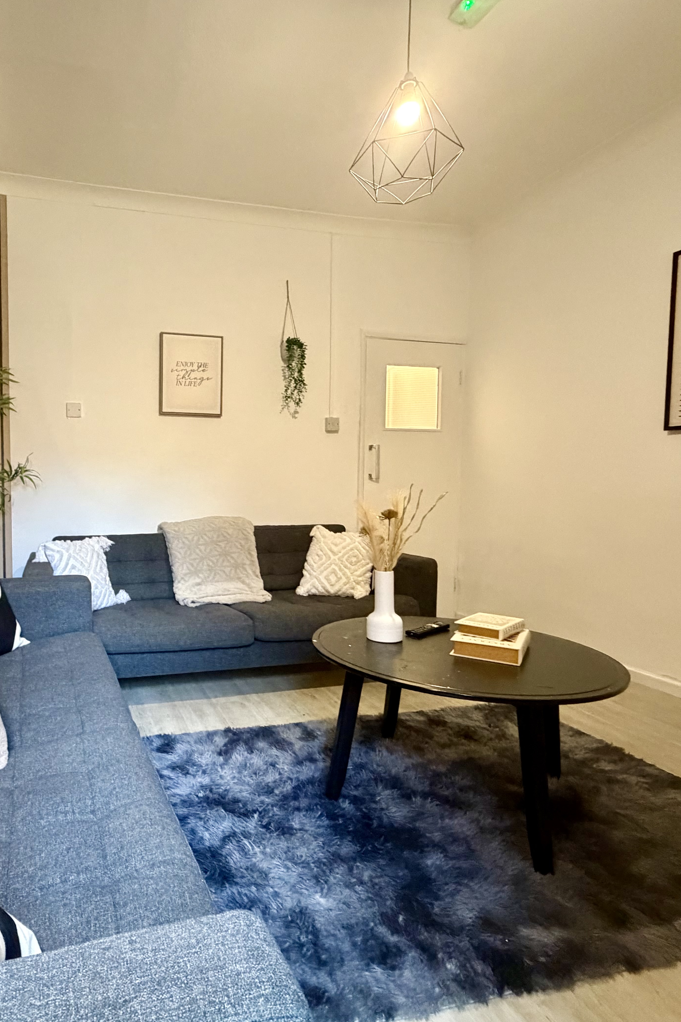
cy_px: 513
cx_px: 177
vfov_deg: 84.0
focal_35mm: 20
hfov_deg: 58.9
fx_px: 568
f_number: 2.2
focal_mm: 2.22
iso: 800
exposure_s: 1/50
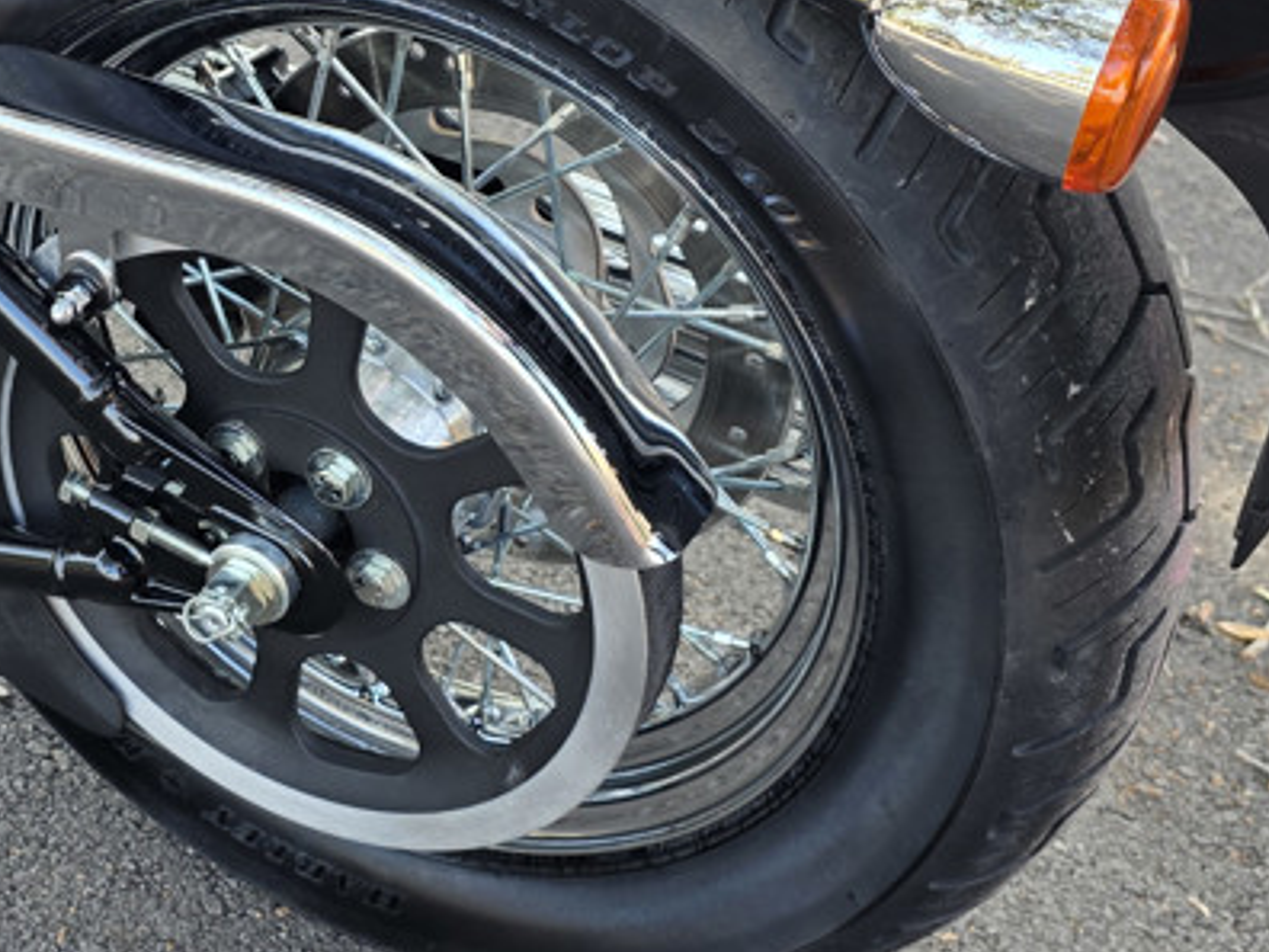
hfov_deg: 30.0
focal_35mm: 62
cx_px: 146
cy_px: 369
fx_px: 2273
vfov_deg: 23.6
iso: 40
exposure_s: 1/180
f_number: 1.7
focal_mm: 6.3
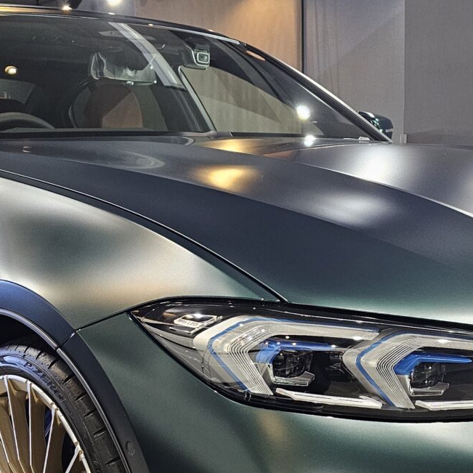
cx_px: 275
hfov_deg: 28.6
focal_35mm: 60
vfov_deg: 28.4
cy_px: 325
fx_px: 928
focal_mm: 6.3
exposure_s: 1/100
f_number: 1.7
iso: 500
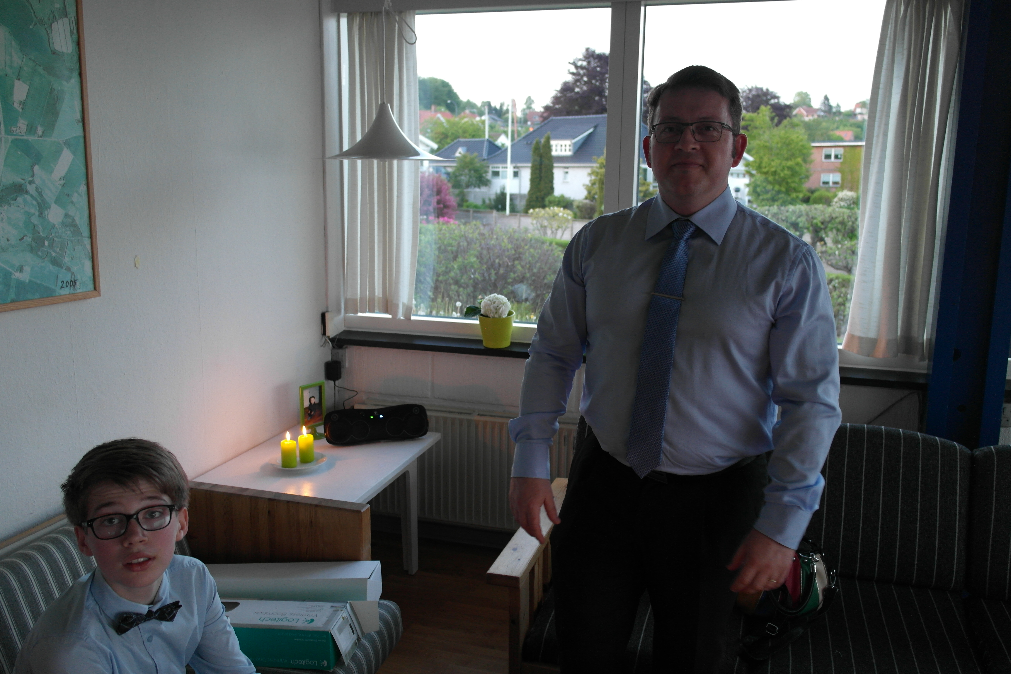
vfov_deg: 43.6
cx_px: 506
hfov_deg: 61.9
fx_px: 842
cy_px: 337
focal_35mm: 30
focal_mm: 20
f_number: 3.5
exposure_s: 1/20
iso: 400
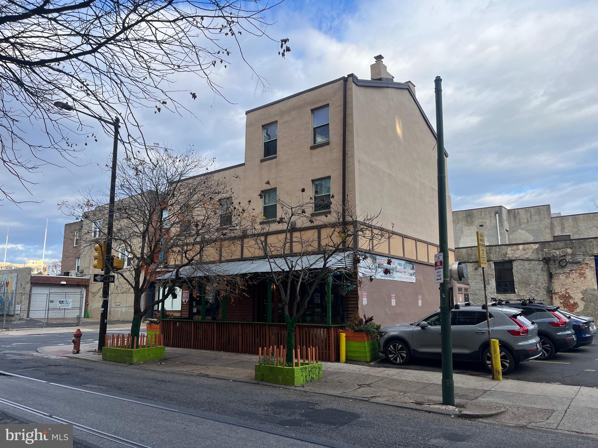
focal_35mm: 26
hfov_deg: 67.3
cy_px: 224
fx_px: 449
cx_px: 299
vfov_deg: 53.1
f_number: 1.6
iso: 50
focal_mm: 5.1
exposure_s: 1/1422
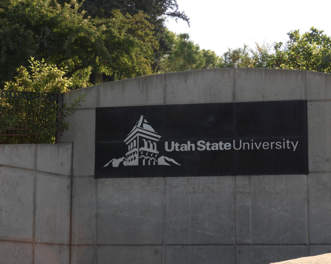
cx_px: 162
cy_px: 132
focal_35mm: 100
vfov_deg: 15.4
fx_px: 980
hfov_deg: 19.2
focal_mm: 17
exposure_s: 1/400
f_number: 4.8
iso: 100
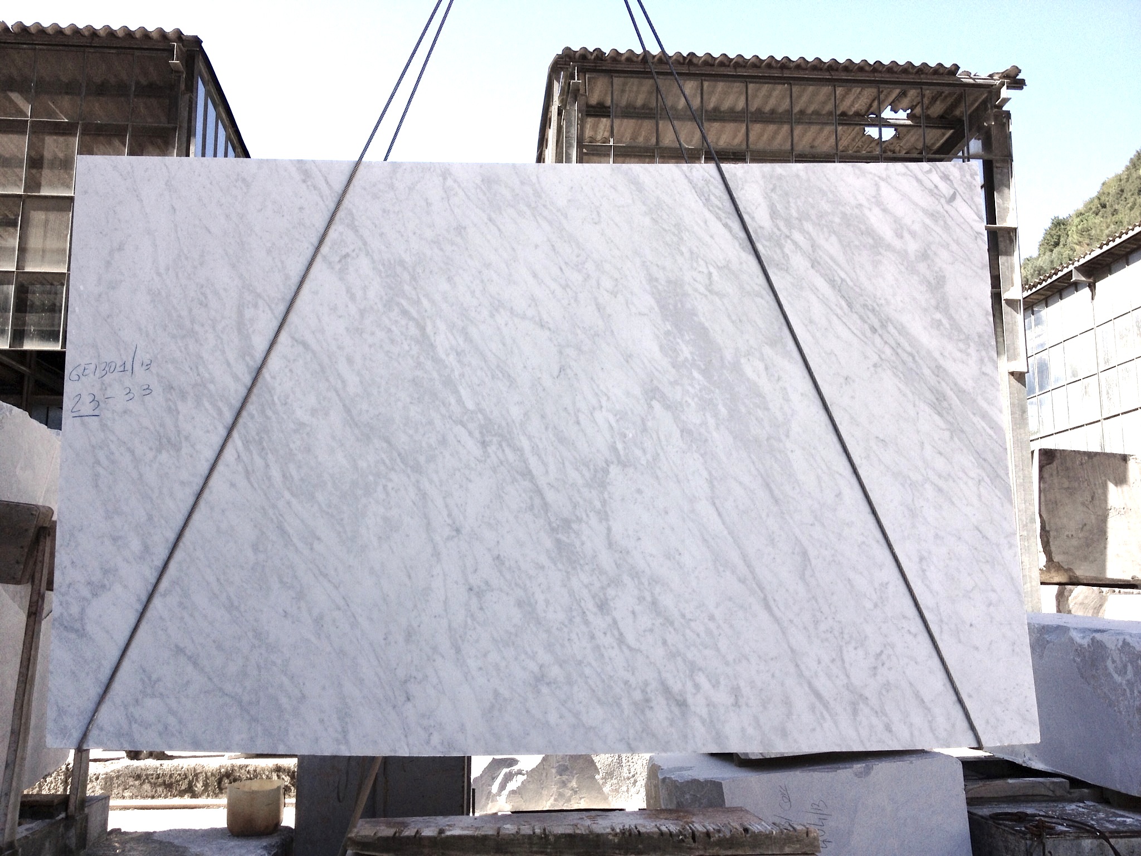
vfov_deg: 40.7
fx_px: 1154
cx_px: 570
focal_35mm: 35
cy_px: 428
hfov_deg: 52.6
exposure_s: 1/746
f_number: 2.4
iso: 50
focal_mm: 4.28
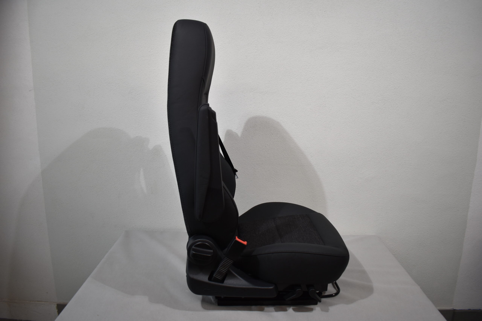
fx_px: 361
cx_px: 241
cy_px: 160
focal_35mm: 27
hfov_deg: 67.4
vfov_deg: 47.9
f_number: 3.5
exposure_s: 1/250
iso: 500
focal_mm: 18
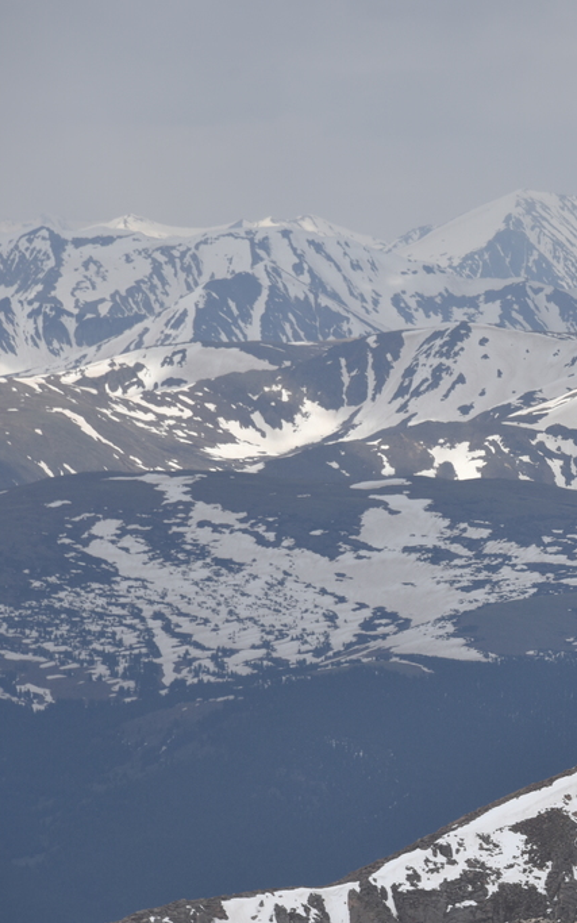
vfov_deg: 5.8
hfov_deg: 3.6
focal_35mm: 363
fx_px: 9131
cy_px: 528
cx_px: 772
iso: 100
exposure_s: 1/400
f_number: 10
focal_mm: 190
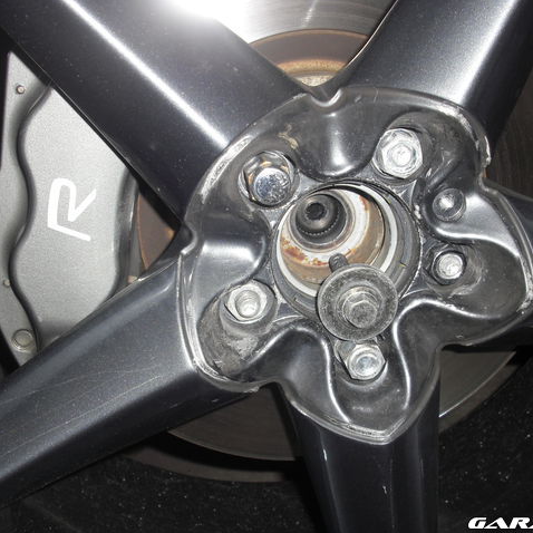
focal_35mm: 45
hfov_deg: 37.5
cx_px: 302
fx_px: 784
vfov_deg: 37.6
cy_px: 266
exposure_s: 1/60
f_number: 2.8
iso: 100
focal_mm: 6.2
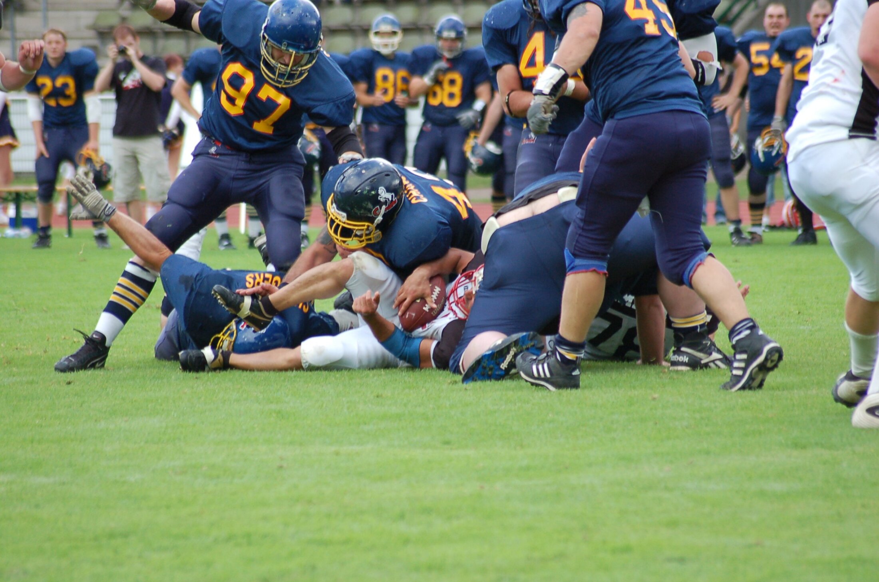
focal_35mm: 330
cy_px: 291
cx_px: 440
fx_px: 8042
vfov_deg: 4.1
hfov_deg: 6.3
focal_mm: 220
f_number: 5.3
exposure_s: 1/500
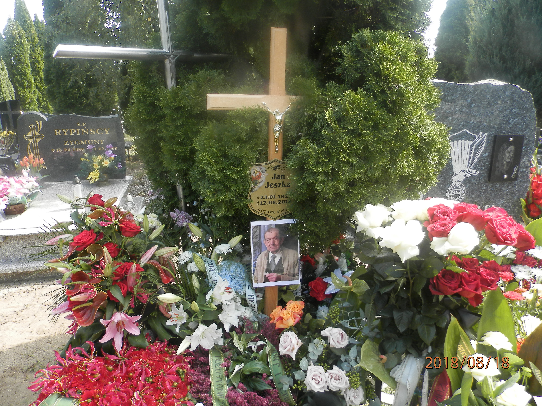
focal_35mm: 25
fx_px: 391
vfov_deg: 54.9
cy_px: 203
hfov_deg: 69.4
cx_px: 271
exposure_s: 1/200
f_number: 3.1
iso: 80
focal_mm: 4.5
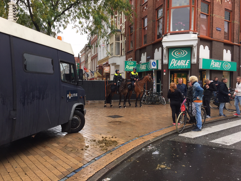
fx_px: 202
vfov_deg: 48.2
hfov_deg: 61.7
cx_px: 120
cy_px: 90
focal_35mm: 29
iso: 32
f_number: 2.2
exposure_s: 1/384
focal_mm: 4.15
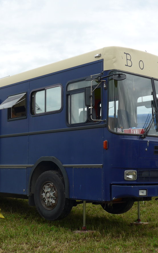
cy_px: 129
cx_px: 52
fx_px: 407
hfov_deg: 21.9
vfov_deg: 34.6
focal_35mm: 59
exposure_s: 1/400
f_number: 2.8
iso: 80
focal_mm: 8.4
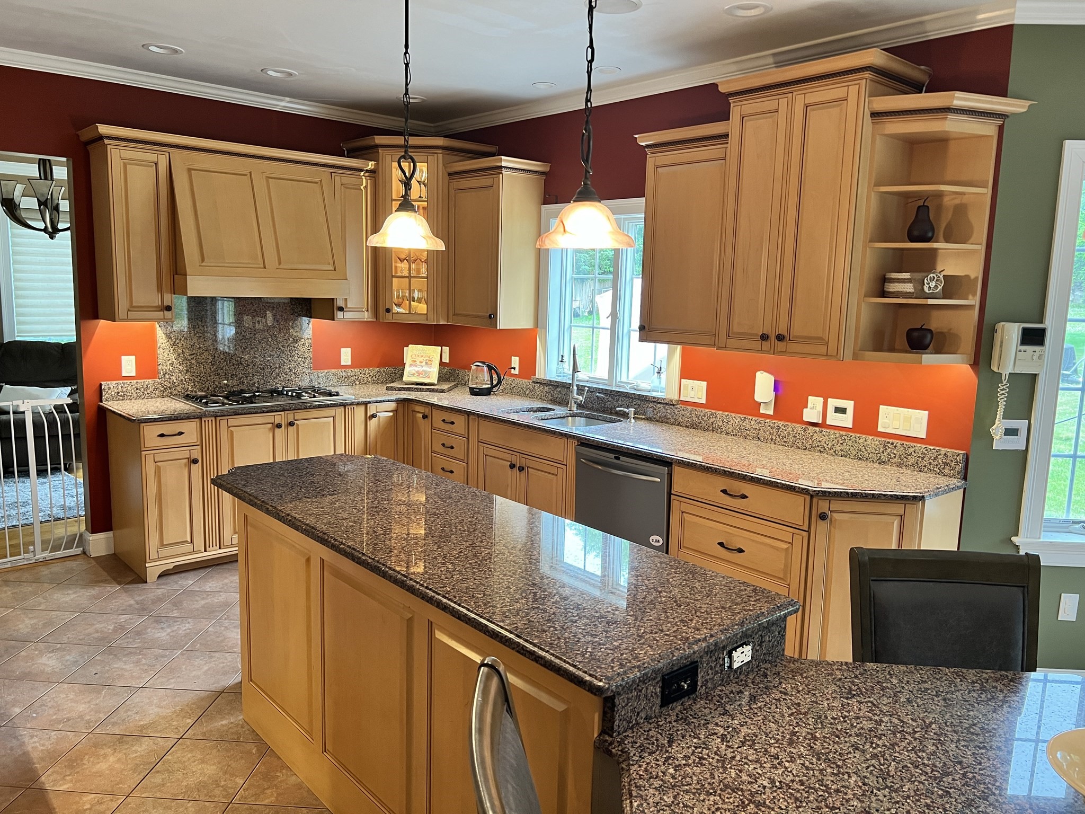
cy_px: 407
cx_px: 542
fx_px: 815
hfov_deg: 67.3
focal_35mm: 26
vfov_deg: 53.1
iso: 125
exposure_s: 1/60
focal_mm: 5.7
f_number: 1.5
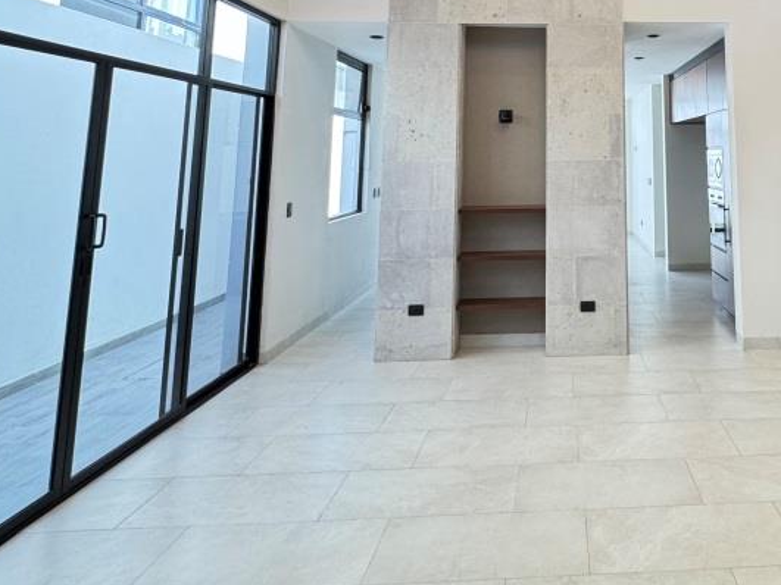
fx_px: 609
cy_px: 71
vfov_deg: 46.8
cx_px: 593
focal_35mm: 27
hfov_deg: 61.4
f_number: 2.2
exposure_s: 1/120
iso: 200
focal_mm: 2.22
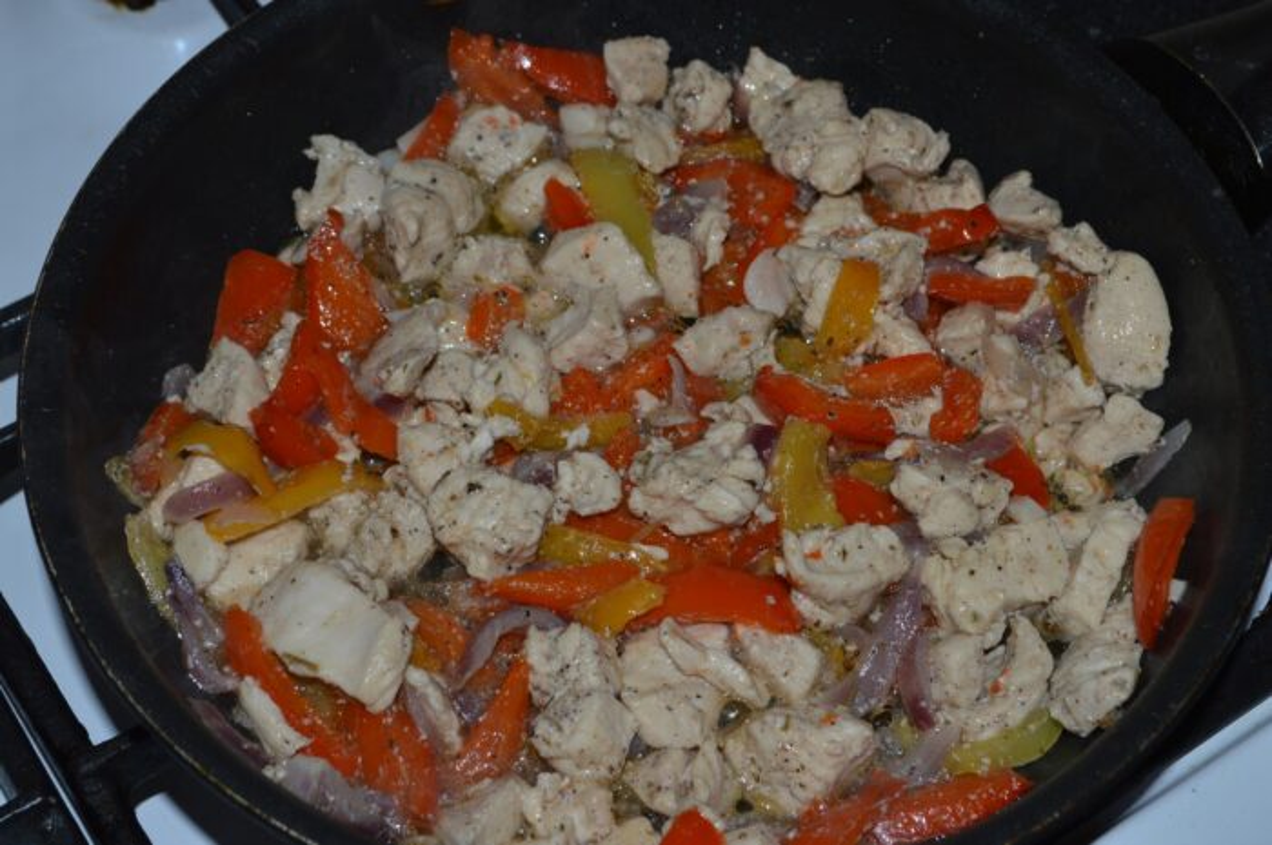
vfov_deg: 22.6
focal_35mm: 60
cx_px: 636
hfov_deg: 33.4
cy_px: 422
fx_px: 2118
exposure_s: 1/60
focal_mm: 40
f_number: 8
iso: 100
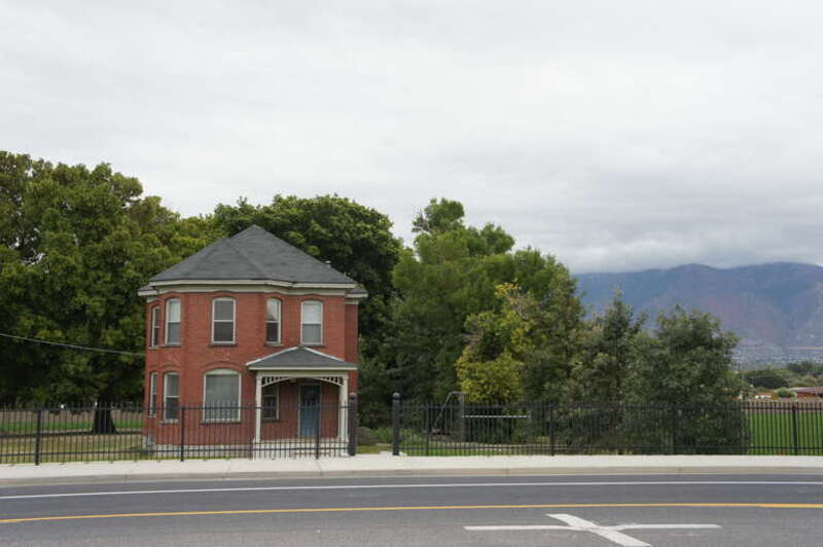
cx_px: 412
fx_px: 1028
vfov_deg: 29.8
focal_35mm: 45
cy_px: 274
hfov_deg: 43.6
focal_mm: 30
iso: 200
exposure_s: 1/100
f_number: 10
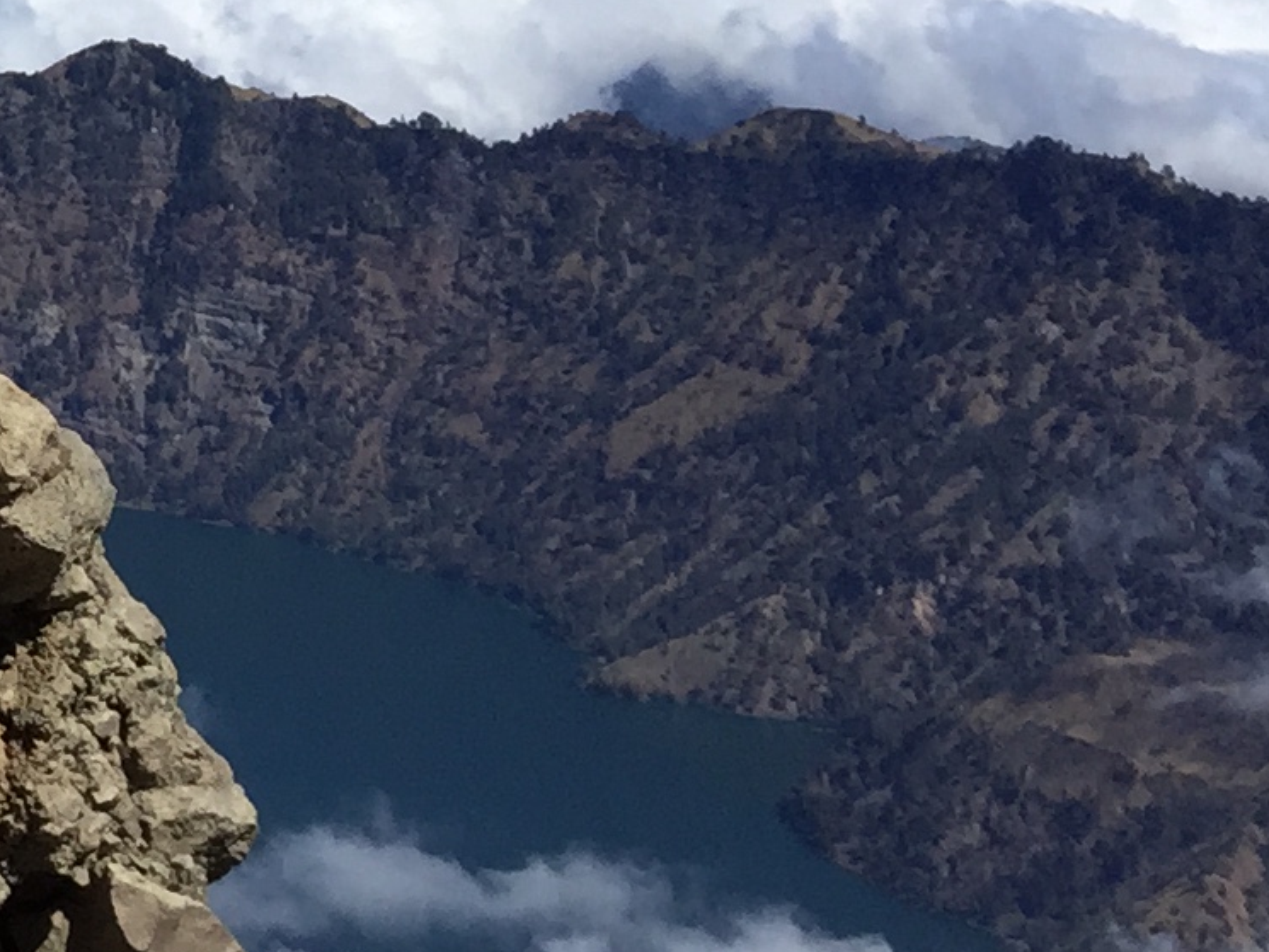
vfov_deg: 11.2
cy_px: -456
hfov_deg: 13.1
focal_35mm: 127
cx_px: -1393
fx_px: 4656
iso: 32
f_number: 2.2
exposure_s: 1/3968
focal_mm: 4.15
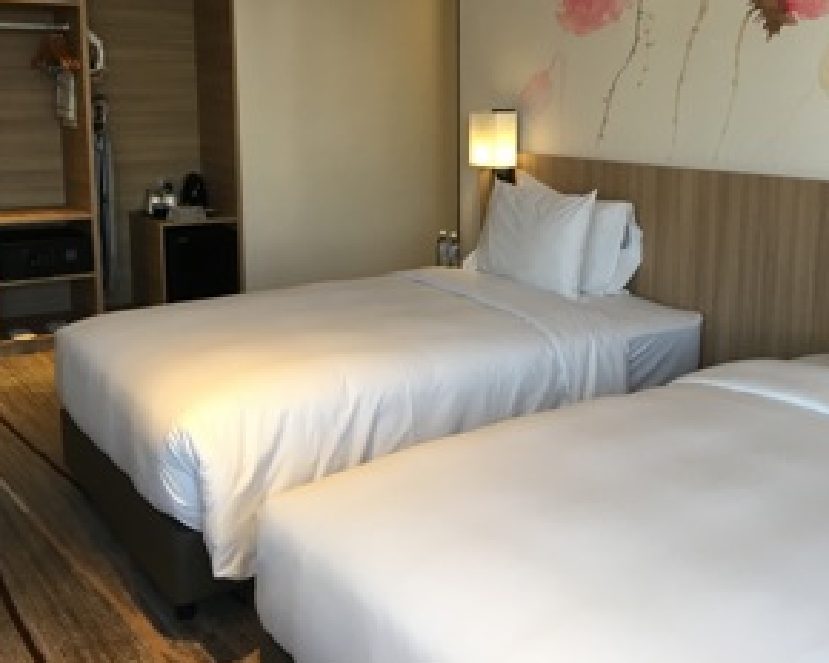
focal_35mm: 39
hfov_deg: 46.6
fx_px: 957
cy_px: 243
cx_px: 489
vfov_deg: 38.0
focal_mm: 4.15
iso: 50
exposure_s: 1/33
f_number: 2.2
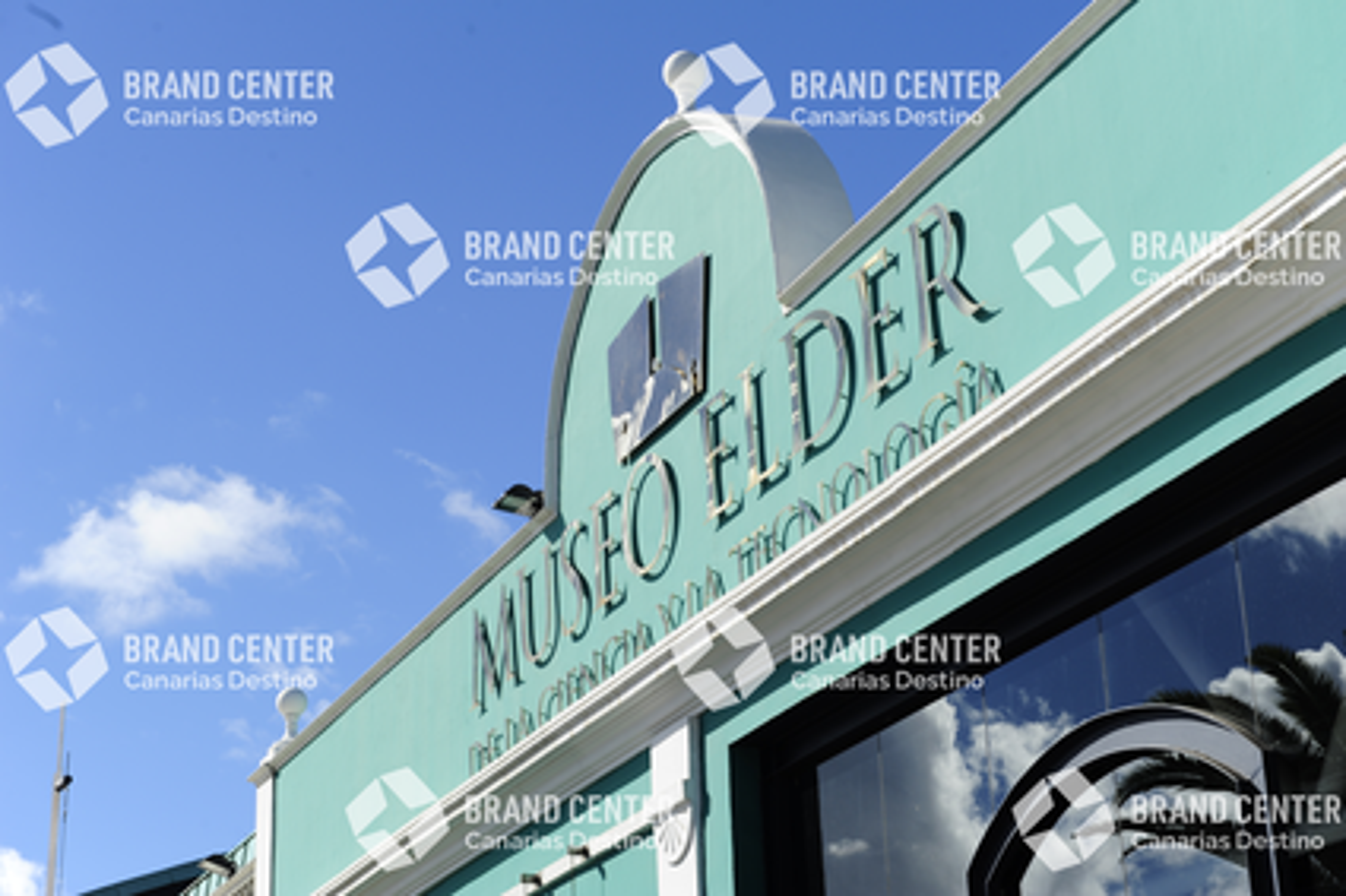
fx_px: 2616
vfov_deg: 19.4
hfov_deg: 28.9
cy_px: 448
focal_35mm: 70
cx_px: 673
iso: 200
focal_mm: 70
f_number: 9
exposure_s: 1/640
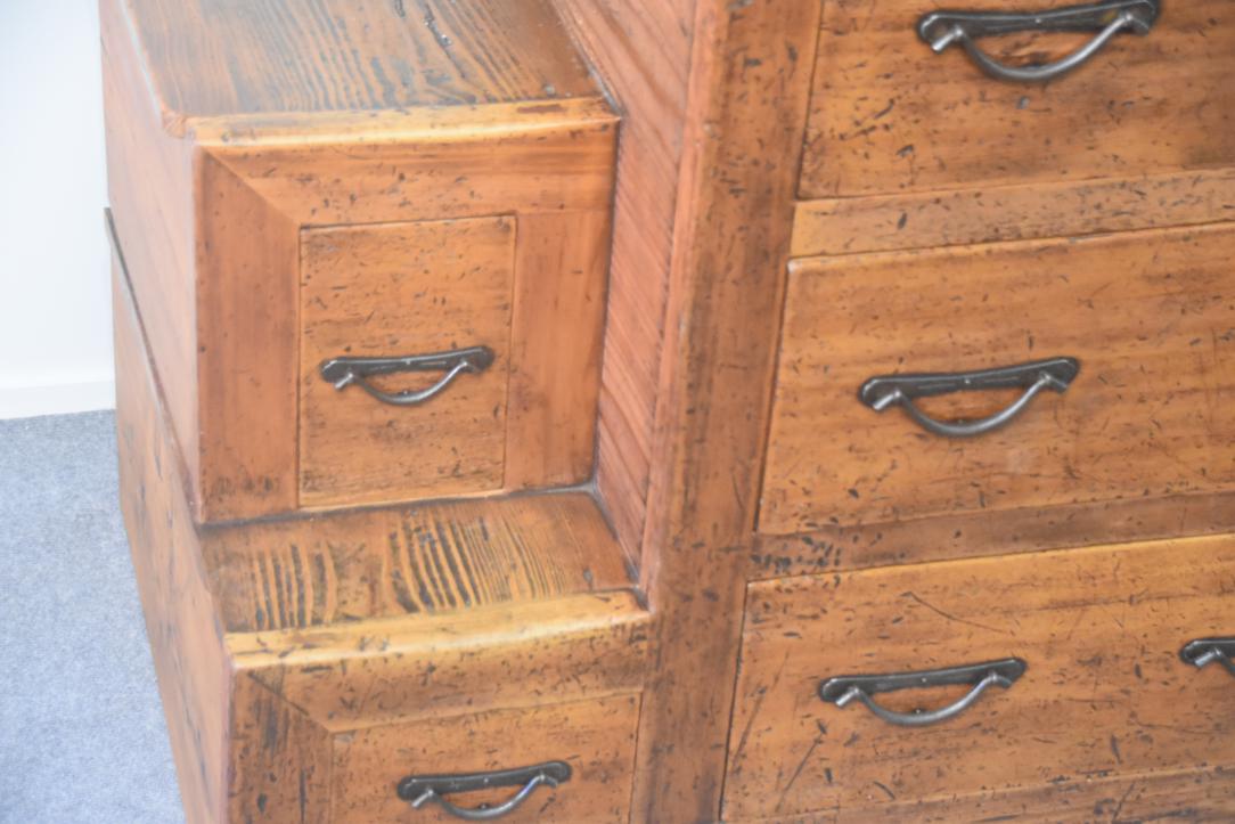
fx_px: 2676
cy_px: 412
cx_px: 618
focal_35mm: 78
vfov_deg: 17.5
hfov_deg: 26.0
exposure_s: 1/60
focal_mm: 52
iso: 5600
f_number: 4.8
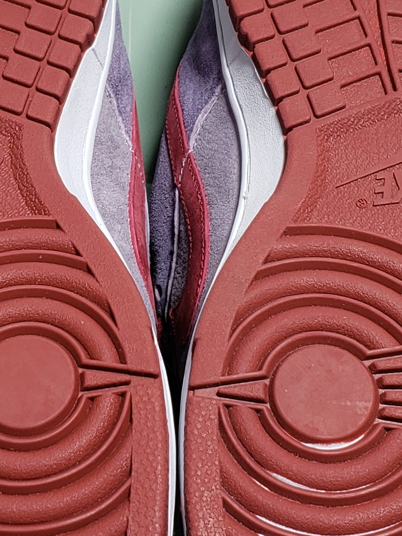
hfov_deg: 15.2
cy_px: 242
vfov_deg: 20.2
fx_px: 1502
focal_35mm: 97
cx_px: 144
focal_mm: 4.3
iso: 50
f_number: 1.5
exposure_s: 1/245
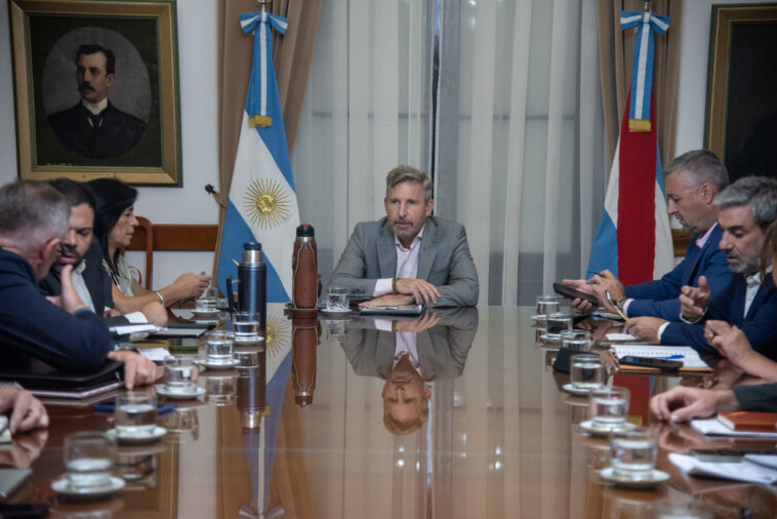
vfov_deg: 18.0
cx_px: 386
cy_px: 261
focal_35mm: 76
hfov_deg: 26.6
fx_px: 1641
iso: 1600
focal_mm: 75
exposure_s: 1/200
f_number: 4
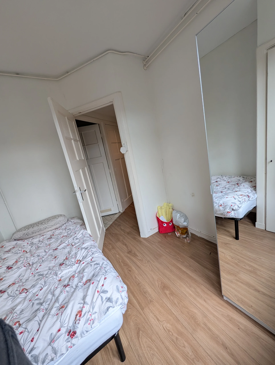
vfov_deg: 110.5
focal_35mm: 12
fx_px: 127
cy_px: 182
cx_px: 138
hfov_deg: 94.6
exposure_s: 1/90.2
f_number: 1.7
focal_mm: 2.02
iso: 115
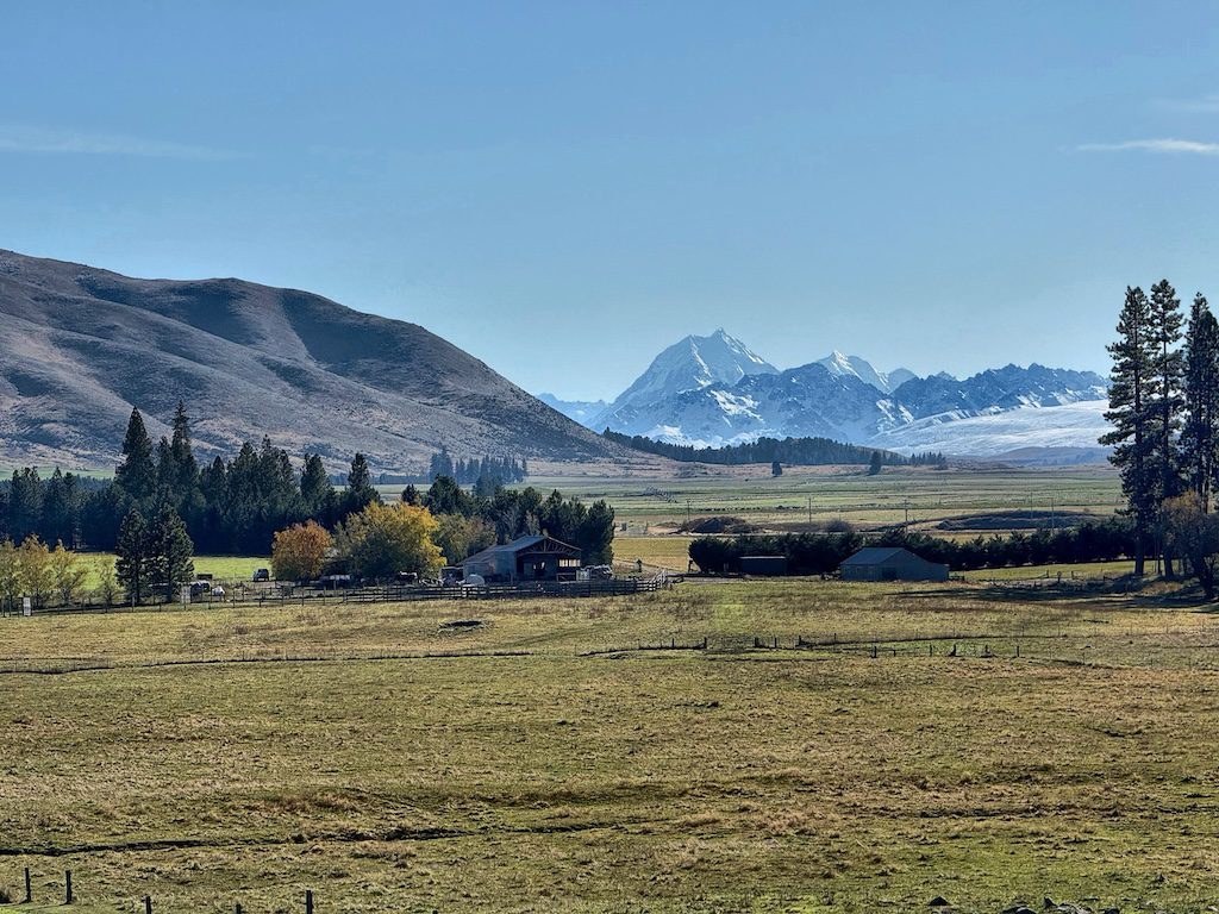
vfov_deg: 12.3
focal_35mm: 120
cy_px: 457
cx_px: 610
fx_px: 4226
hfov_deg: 16.4
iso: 40
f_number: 2.8
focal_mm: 15.66
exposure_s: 1/4651
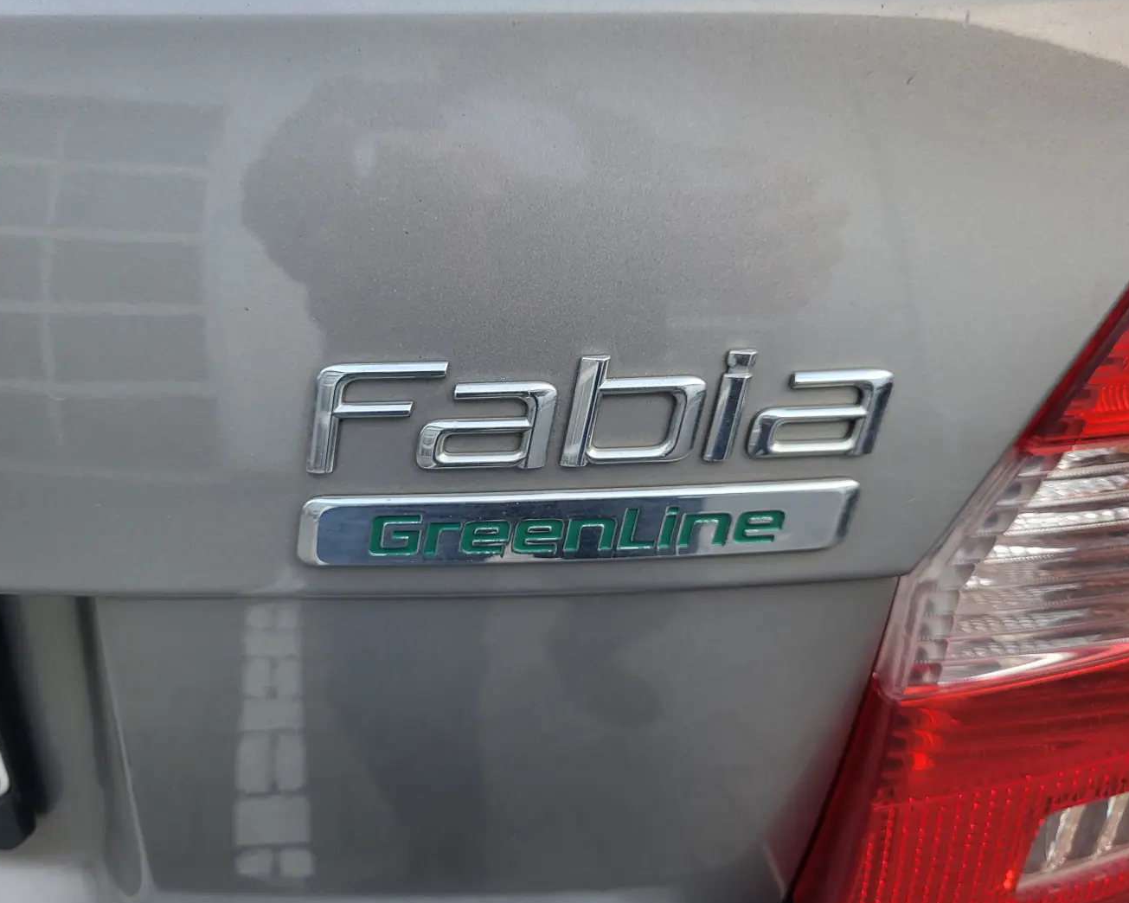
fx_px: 936
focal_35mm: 28
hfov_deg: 62.2
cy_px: 449
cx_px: 542
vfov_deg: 51.5
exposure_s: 1/100
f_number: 1.8
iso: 100
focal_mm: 5.4
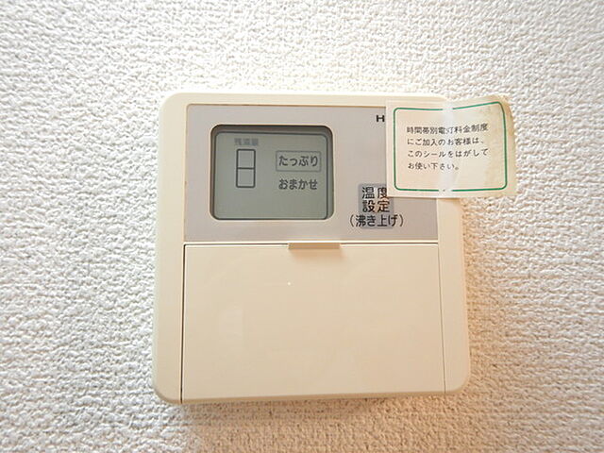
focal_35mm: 24
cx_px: 302
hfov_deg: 71.6
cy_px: 226
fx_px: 419
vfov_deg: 56.8
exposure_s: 1/25
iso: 400
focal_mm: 4.3
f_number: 2.8
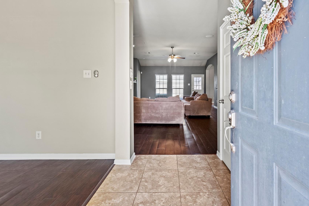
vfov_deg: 70.1
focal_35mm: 17
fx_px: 146
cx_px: 174
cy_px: 89
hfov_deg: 92.8
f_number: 8
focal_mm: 14
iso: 800
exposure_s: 1/10
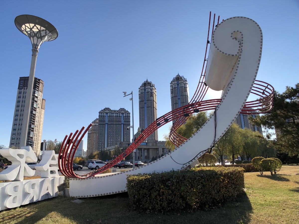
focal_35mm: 28
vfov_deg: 49.7
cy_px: 112
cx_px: 150
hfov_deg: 63.4
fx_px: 242
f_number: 1.8
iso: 20
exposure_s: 1/1919
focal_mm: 3.99
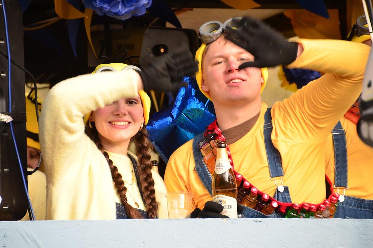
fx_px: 4189
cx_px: 186
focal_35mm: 405
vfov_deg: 3.4
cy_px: 124
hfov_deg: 5.1
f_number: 6.3
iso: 400
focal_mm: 270
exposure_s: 1/200
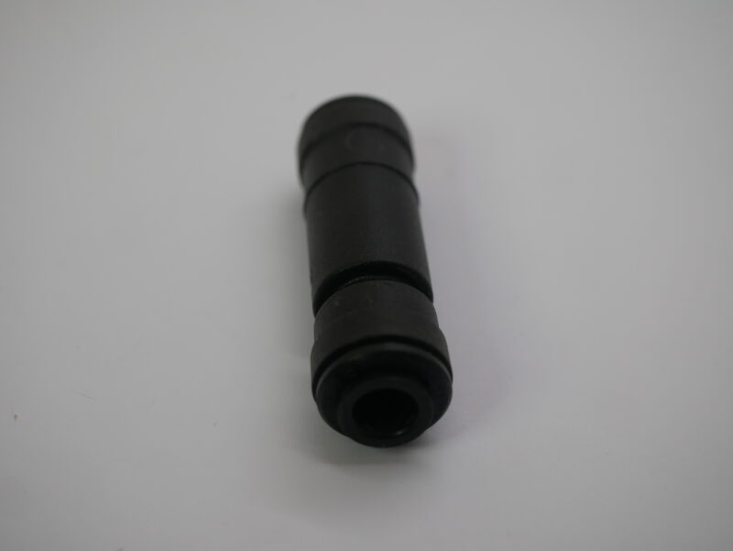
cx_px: 366
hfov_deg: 32.2
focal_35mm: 60
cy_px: 276
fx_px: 1271
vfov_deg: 24.4
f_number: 4
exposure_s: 1/250
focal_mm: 30
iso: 200
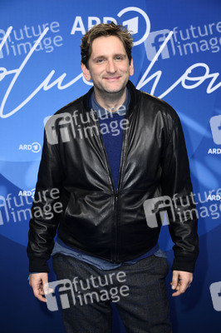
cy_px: 166
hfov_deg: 20.9
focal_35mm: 65
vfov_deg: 31.0
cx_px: 110
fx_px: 600
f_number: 5.6
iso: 1000
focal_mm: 65
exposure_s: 1/250
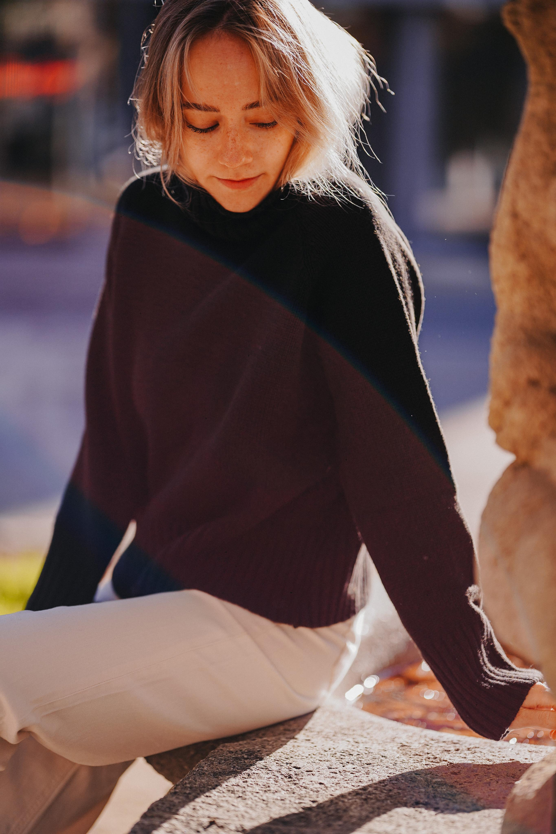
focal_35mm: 85
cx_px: 278
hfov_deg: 16.1
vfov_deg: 23.9
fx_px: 1969
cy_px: 417
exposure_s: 1/4000
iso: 160
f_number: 1.4
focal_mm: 85
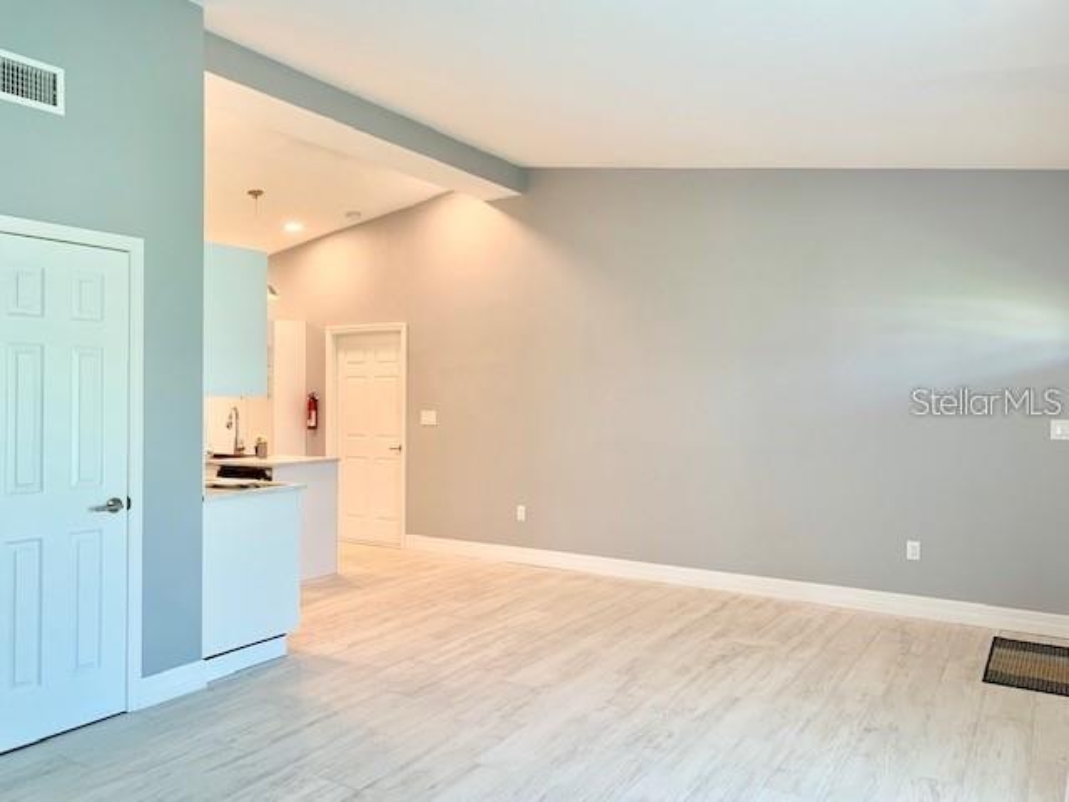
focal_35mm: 26
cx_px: 534
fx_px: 803
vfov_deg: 53.1
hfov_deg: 67.3
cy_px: 401
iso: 64
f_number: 1.8
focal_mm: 4.25
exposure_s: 1/60
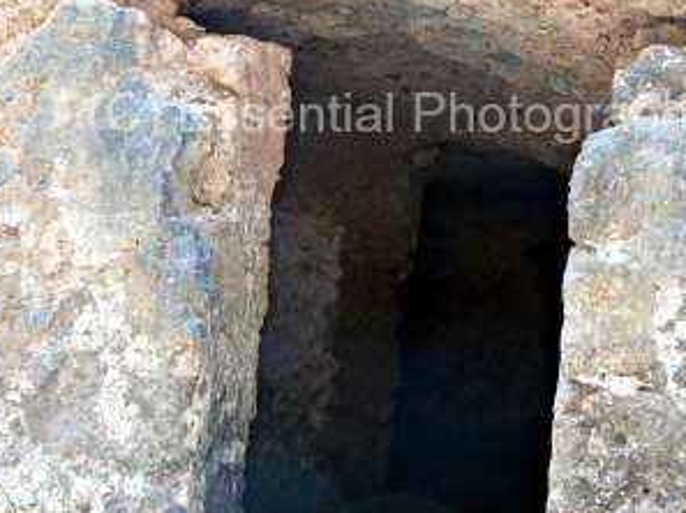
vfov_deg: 24.6
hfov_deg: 32.6
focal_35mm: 59
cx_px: 432
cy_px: 154
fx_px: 1168
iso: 100
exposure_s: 1/51
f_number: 3.5
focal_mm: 6.3
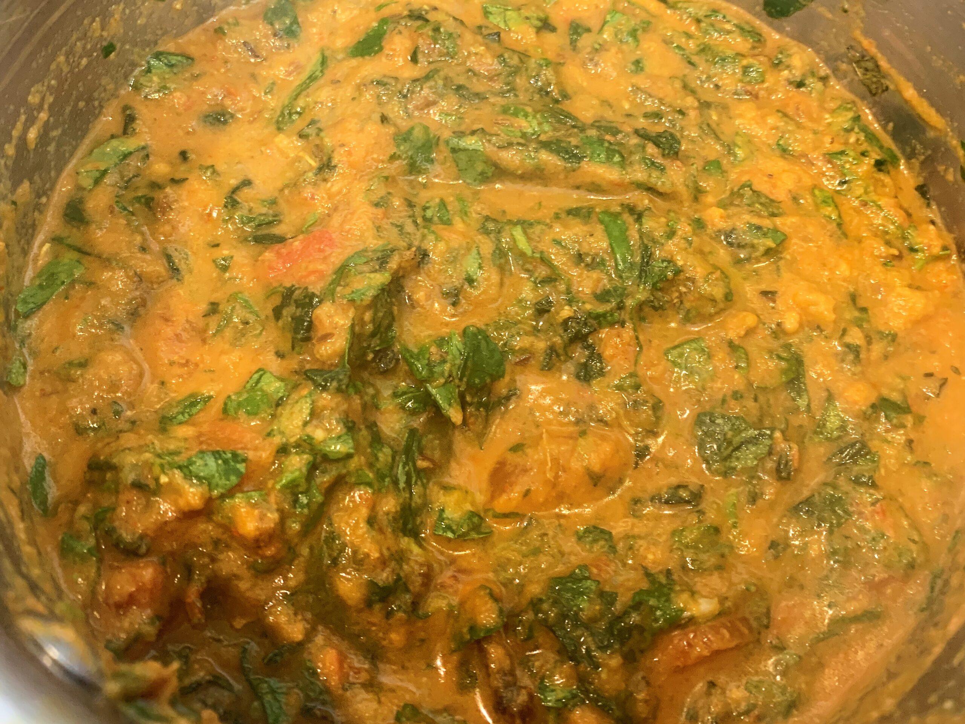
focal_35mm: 26
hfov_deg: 67.3
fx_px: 725
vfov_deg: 53.1
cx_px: 482
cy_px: 362
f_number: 1.8
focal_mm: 4.25
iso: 250
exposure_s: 1/50
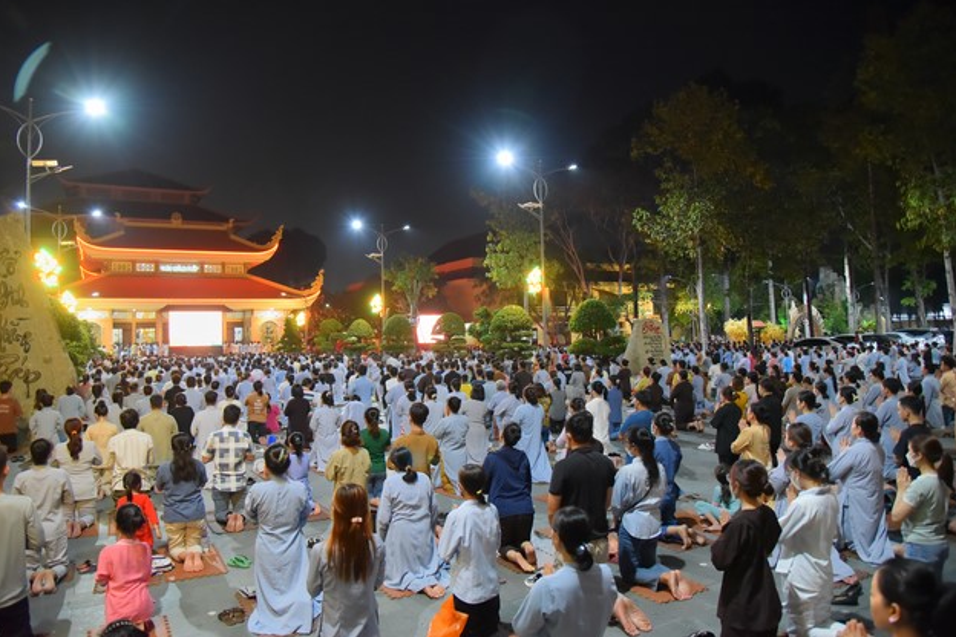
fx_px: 664
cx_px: 467
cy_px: 307
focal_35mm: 25
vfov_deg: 51.3
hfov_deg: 71.5
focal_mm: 24
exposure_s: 1/80
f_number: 4
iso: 3200
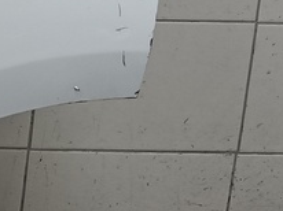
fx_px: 1372
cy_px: -170
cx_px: -348
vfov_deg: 8.5
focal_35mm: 168
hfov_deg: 10.5
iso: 204
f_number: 1.9
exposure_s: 1/100
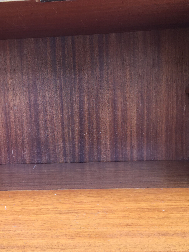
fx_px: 313
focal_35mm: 43
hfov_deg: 33.2
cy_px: 135
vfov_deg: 43.8
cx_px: 57
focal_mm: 4.15
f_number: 2.2
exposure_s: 1/100
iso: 32
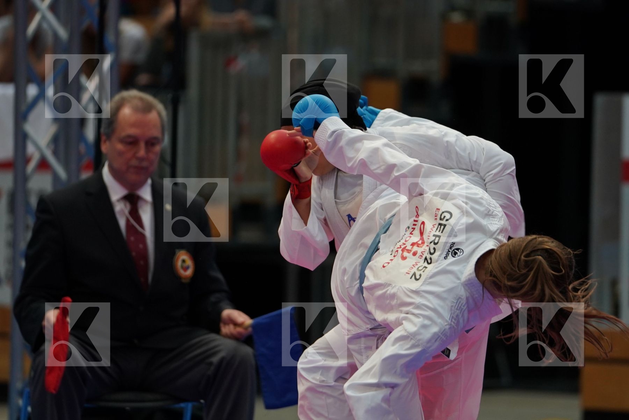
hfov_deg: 6.9
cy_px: 210
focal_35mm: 300
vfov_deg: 4.6
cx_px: 314
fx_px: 5241
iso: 1000
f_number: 2.8
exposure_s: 1/1000
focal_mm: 200
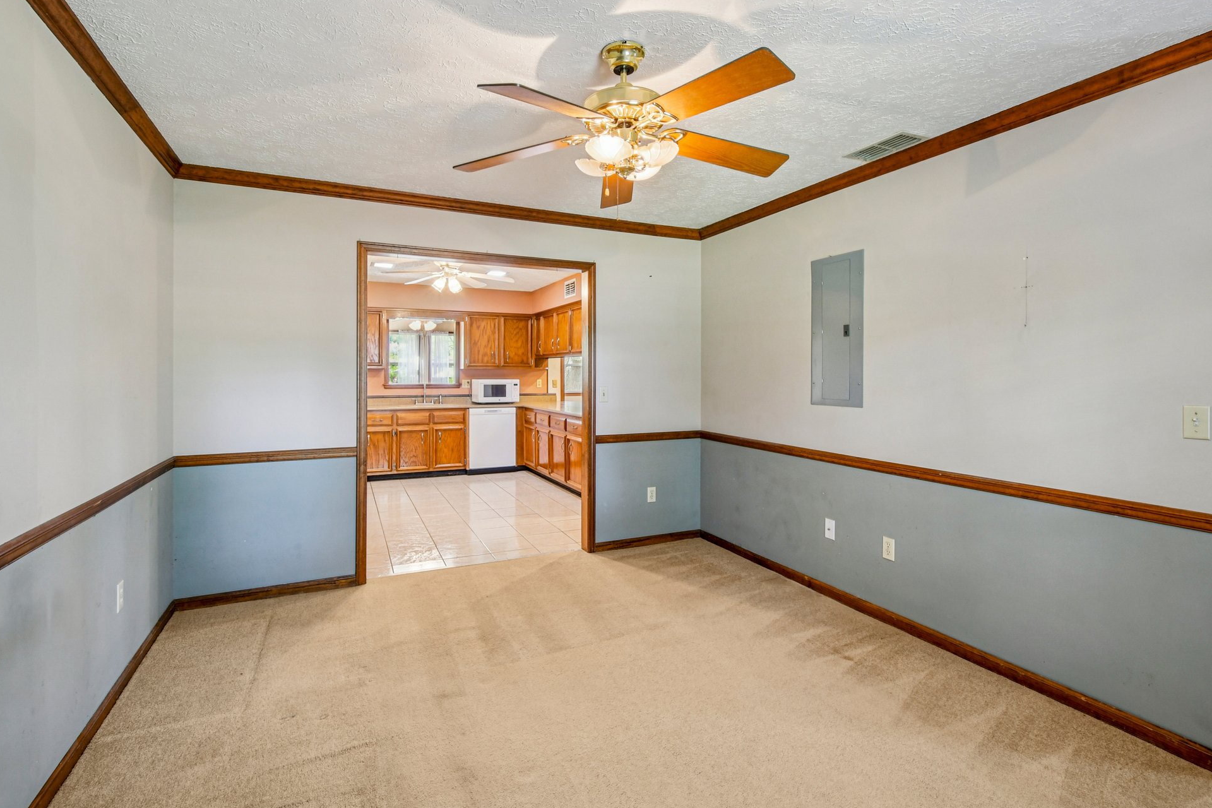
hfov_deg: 96.7
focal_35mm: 16
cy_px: 383
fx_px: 539
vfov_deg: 73.7
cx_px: 590
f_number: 8
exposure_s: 1/2
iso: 400
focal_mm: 10
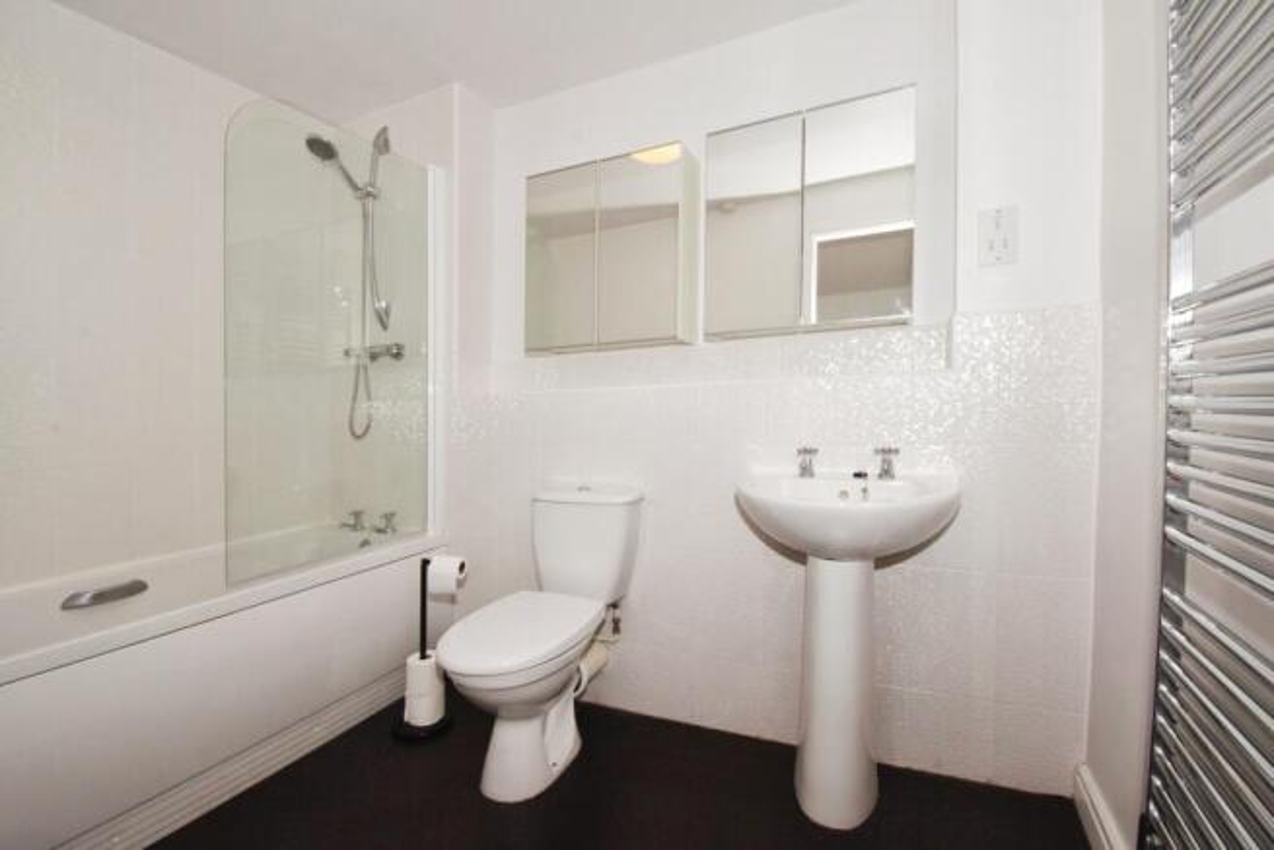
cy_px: 425
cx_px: 637
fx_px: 531
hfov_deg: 100.4
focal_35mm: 15
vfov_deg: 77.4
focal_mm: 10
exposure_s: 1/60
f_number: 16
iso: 1000
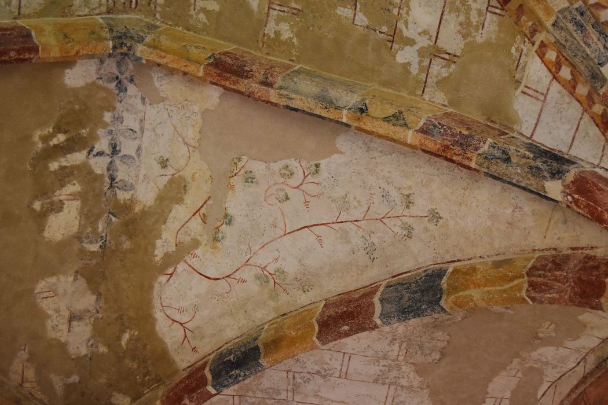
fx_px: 1140
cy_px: 202
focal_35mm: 68
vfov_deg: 20.2
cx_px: 304
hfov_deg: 29.9
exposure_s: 1/60
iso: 1800
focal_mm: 45
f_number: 5.3
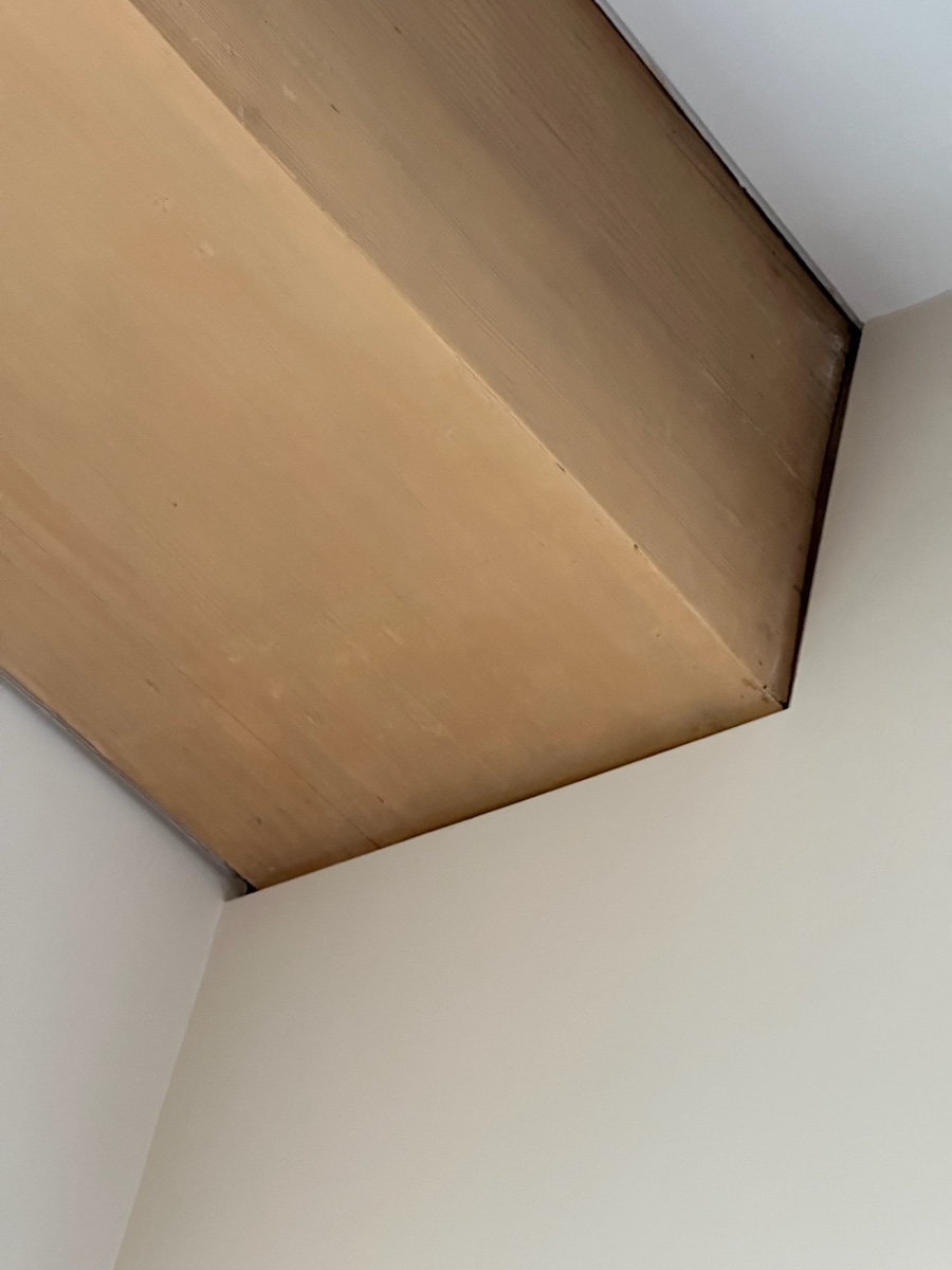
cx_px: 476
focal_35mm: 77
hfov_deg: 19.1
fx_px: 2824
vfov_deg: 25.3
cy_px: 635
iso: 800
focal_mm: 9
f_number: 2.8
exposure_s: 1/48
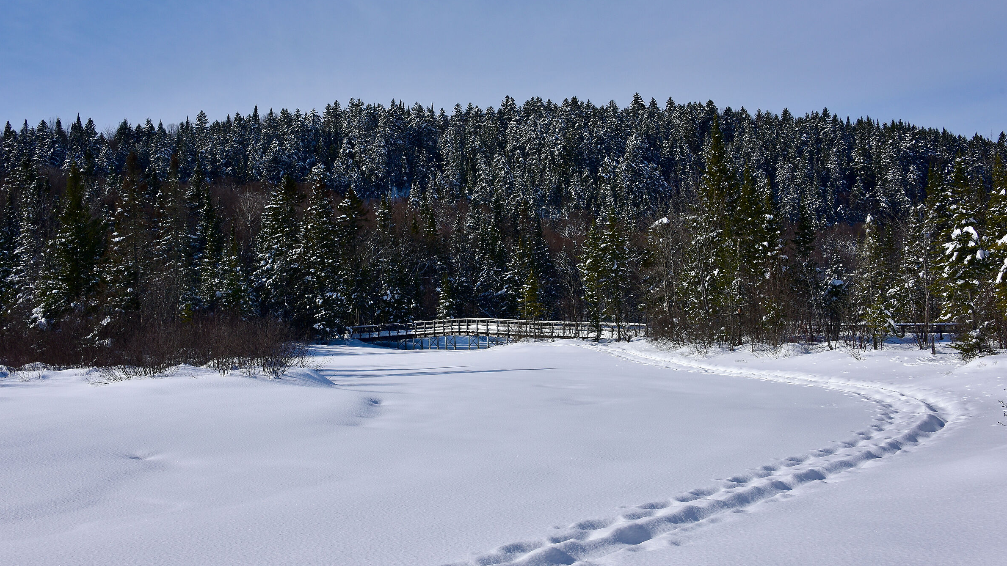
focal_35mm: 37
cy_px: 269
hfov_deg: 54.0
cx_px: 506
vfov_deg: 32.0
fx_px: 988
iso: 200
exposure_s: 1/640
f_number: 13
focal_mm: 35
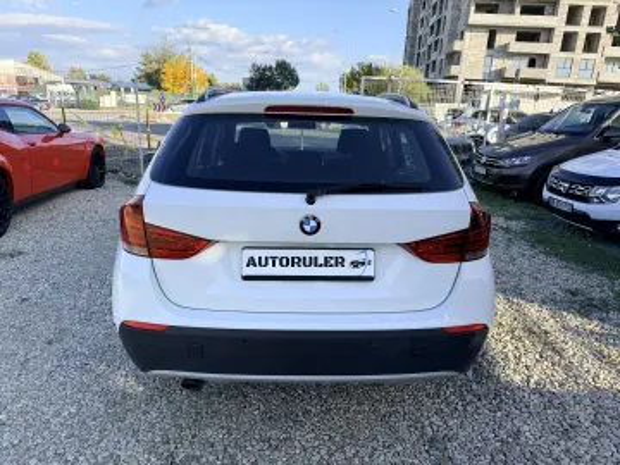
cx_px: 310
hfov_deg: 71.6
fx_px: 430
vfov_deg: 56.8
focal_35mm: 24
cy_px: 232
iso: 80
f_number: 1.78
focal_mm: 6.76
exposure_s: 1/1464
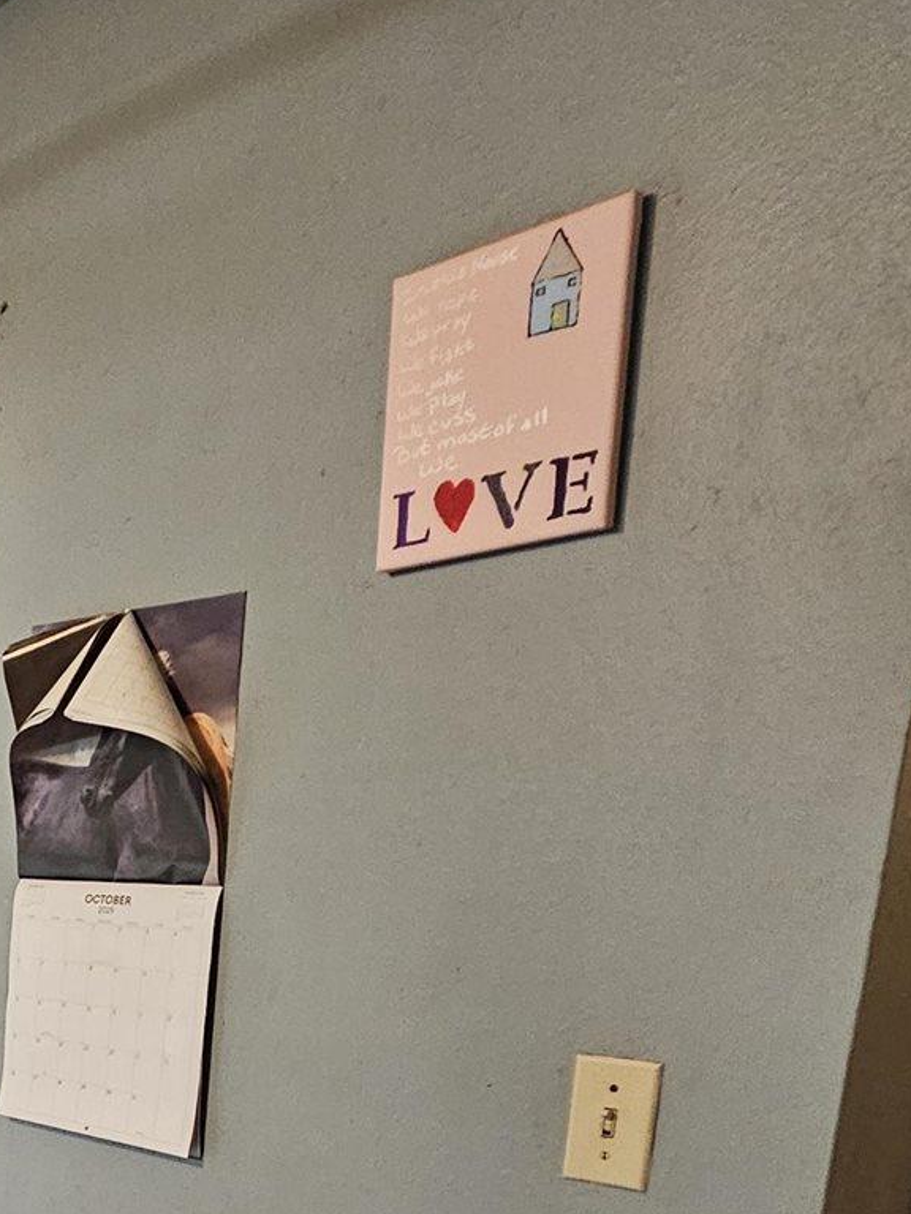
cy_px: 1168
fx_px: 1369
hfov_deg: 28.3
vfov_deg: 42.4
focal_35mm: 39
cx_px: -348
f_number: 2.2
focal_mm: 2.2
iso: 400
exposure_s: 1/30
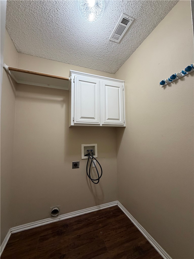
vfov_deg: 102.1
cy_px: 130
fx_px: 105
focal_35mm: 14
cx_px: 97
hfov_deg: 85.7
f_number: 2.2
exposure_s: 1/120
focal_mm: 2.22
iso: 250
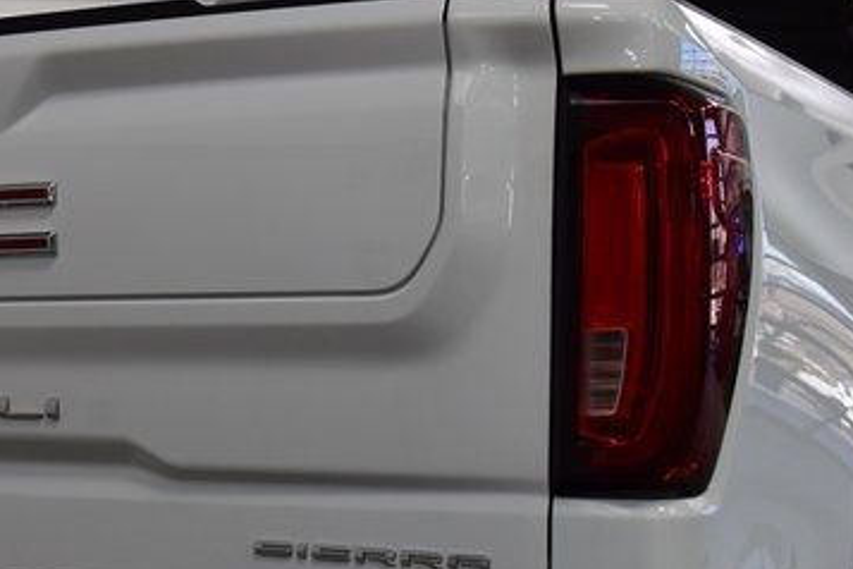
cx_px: 151
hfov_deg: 25.5
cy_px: 479
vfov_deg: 17.3
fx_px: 1846
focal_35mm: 78
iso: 1000
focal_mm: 29
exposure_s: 1/60
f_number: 8
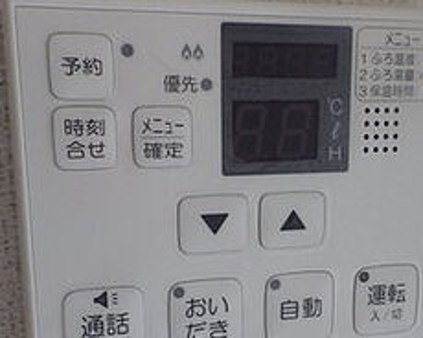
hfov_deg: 33.5
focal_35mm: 56
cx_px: 243
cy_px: 281
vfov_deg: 26.5
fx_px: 701
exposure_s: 1/45
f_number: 3.1
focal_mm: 4
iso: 100
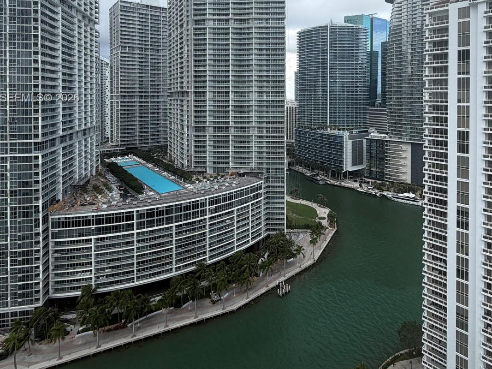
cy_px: 99
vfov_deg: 60.5
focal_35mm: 21
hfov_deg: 77.7
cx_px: 305
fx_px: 298
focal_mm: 2.22
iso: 40
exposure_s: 1/559
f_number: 2.2
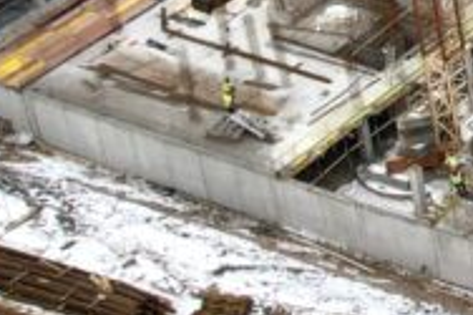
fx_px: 1575
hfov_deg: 14.1
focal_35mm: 120
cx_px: 971
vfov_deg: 11.0
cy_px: -152
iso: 150
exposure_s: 1/500
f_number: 2.8
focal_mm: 8.38
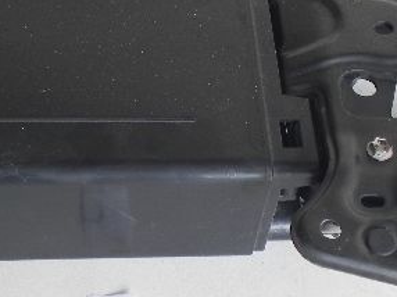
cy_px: 67
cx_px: 140
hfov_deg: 20.2
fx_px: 1112
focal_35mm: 97
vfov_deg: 15.1
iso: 160
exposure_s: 1/41.2
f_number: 3.2
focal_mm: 6.6
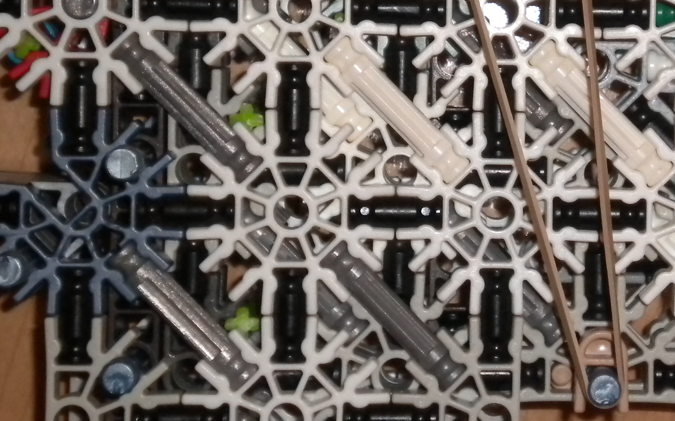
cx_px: 534
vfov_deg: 9.4
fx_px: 2557
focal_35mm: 139
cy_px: 82
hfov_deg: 15.0
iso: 400
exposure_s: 1/60
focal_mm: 12.3
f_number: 4.6
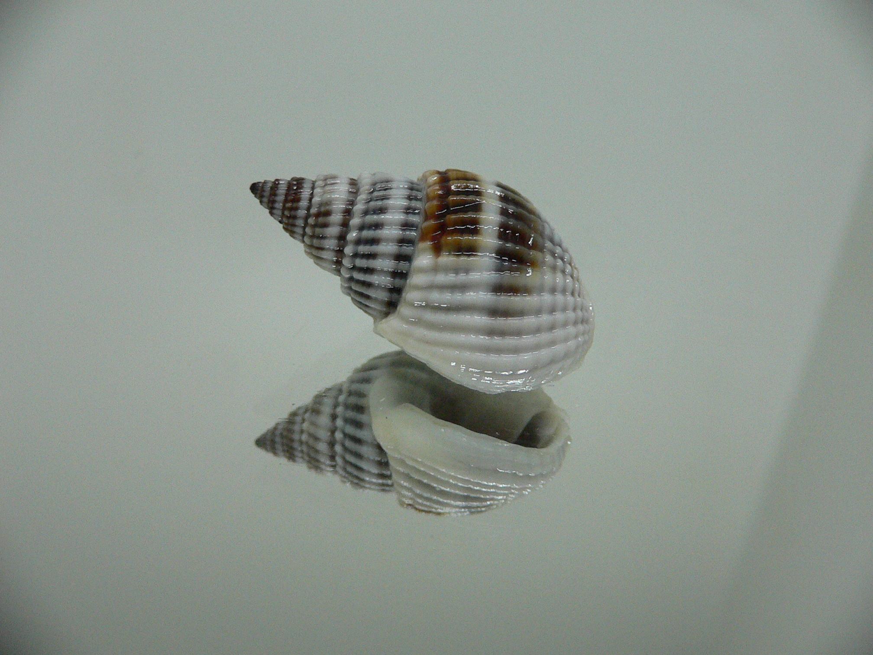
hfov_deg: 52.6
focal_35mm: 35
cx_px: 436
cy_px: 328
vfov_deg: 40.7
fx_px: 883
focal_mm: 4.6
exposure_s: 1/60
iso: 200
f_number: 2.8
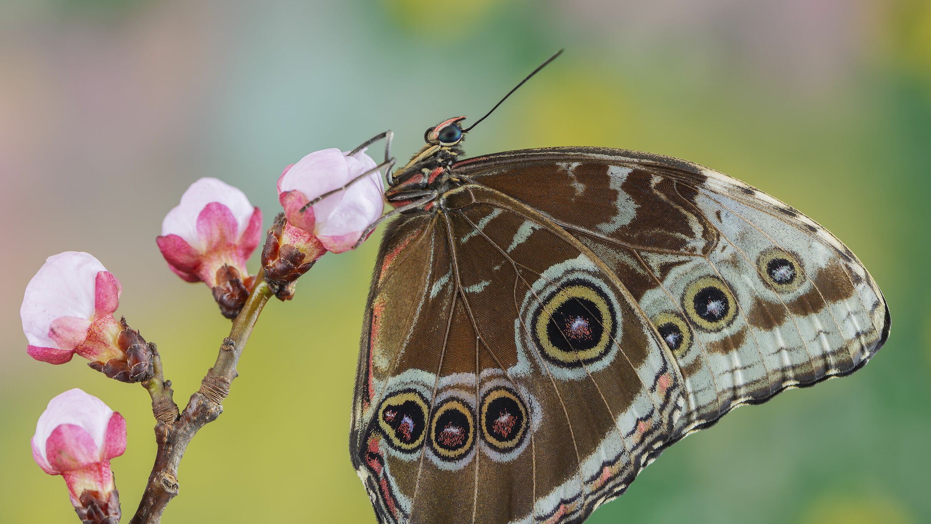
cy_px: 309
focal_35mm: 111
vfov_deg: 10.9
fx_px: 2740
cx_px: 462
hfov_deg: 19.3
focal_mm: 105
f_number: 9
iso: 100
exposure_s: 1/6
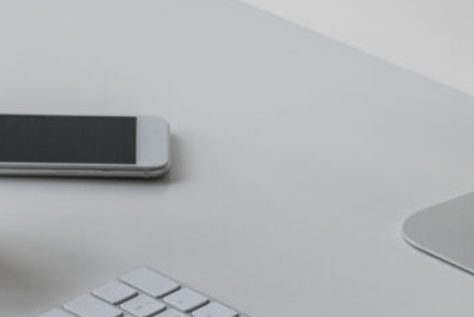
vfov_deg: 5.2
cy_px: 488
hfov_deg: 7.8
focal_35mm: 263
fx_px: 3466
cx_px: -16
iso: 250
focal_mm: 45
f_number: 5.6
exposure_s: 1/100
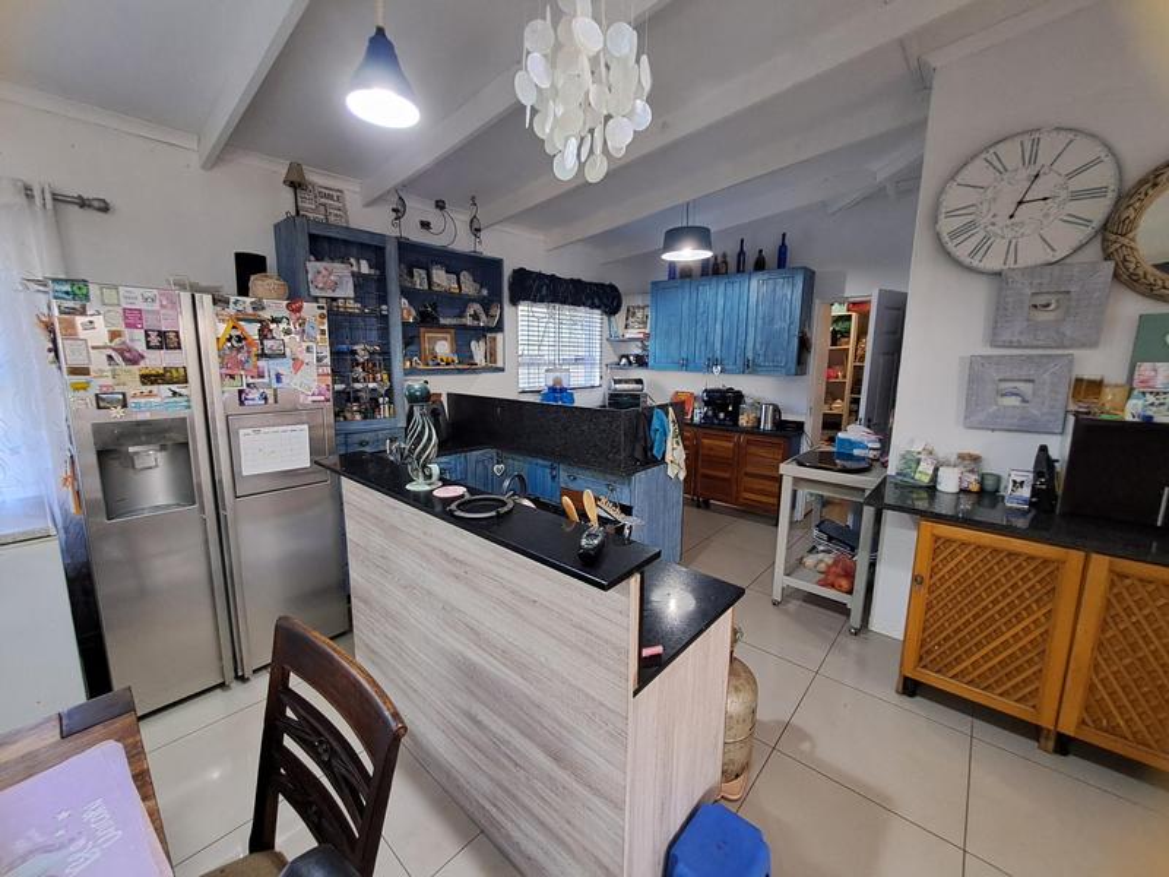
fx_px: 439
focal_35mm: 13
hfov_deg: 106.2
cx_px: 584
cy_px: 438
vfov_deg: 89.9
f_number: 2.2
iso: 250
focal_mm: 1.42
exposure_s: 1/33
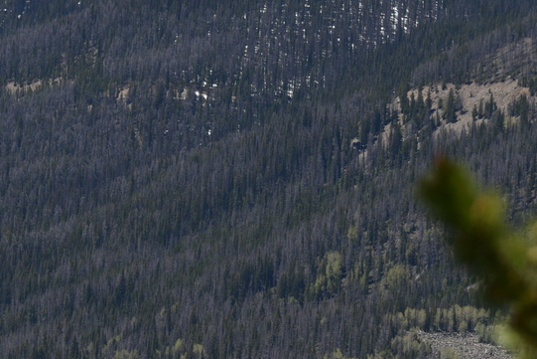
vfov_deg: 3.9
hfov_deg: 5.8
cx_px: 148
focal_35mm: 355
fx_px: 5297
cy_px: 30
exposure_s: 1/320
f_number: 9
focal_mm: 150
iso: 100
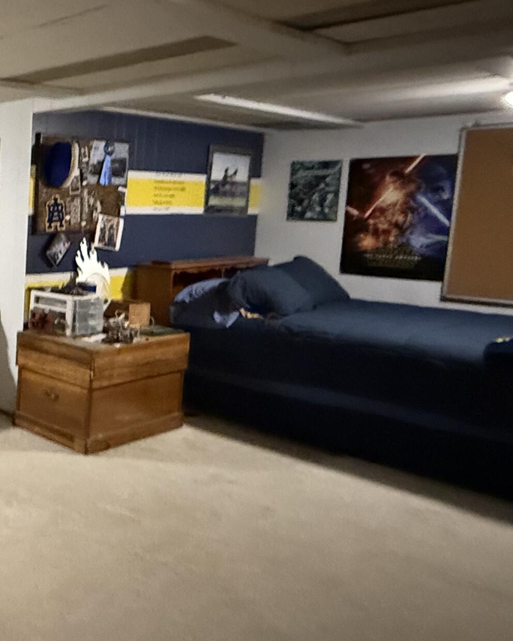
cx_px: -200
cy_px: 262
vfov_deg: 53.9
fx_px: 626
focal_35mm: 33
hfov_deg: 31.0
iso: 1000
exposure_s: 1/40
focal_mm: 2.22
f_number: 2.2
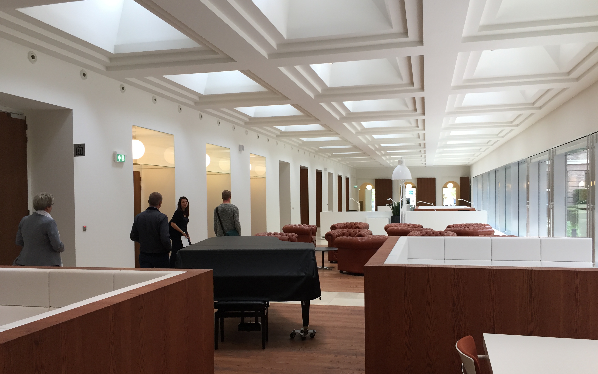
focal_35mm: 31
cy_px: 210
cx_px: 299
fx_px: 505
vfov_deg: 40.5
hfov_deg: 61.2
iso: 32
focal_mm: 4.15
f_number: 2.2
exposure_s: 1/33
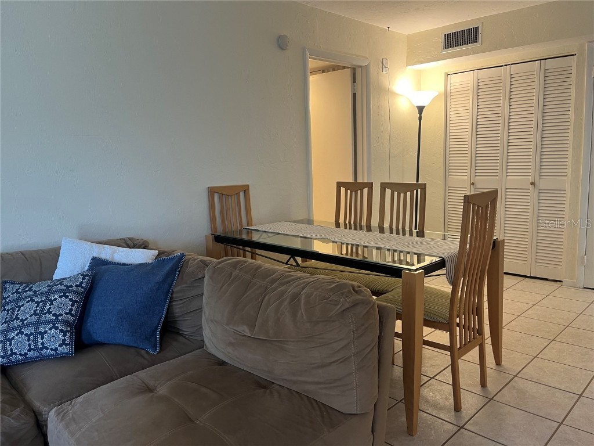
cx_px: 297
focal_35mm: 26
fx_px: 446
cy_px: 223
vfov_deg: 53.1
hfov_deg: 67.3
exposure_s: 1/60
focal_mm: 5.1
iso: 100
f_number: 1.6
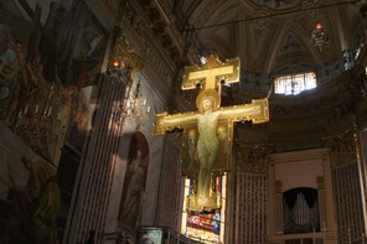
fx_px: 428
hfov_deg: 46.1
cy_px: 118
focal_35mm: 42
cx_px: 226
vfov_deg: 31.9
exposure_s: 1/60
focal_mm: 18
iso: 1600
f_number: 3.5
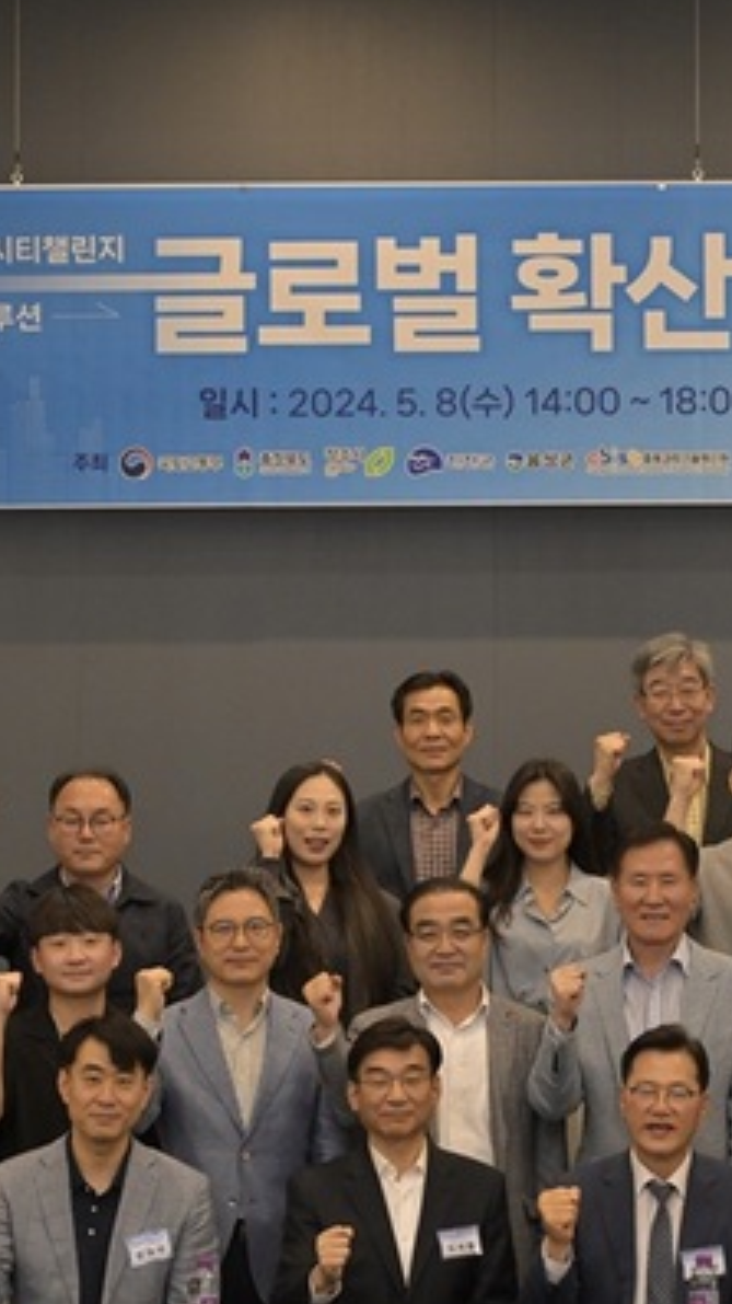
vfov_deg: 18.8
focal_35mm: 114
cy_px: 755
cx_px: 679
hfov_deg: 10.6
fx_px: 3938
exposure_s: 1/125
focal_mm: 48
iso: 1600
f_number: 4
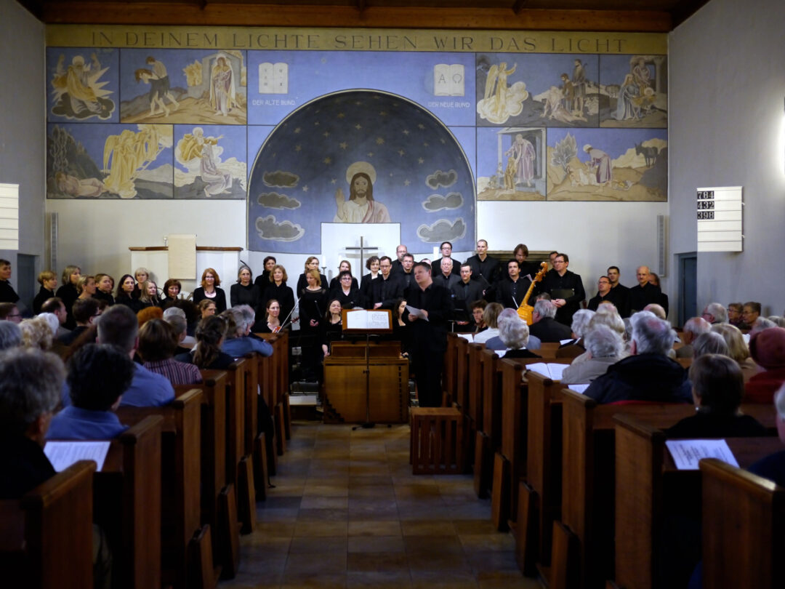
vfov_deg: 36.0
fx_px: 907
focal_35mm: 40
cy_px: 294
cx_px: 392
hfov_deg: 46.8
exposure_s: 1/50
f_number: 1.8
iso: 800
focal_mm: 20
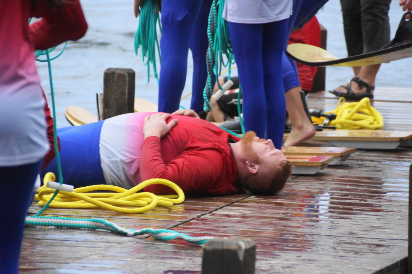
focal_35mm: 300
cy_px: 137
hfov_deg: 6.9
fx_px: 3432
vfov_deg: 4.6
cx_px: 206
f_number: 6.3
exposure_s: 1/80
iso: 1600
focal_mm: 200
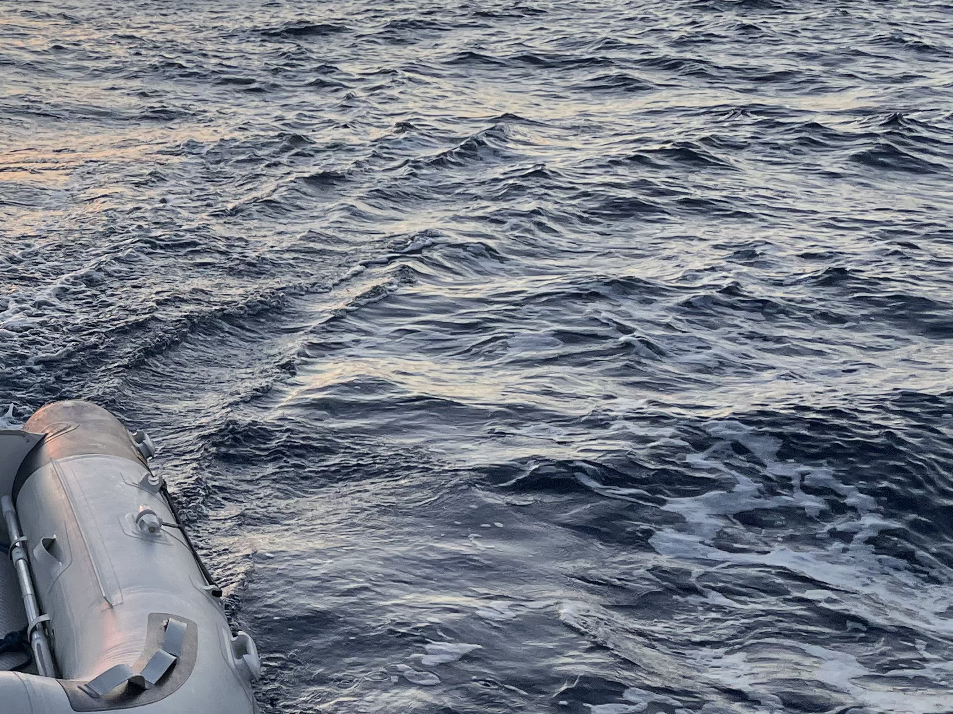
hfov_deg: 25.6
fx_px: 1954
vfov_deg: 20.7
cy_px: 302
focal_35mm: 71
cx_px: -66
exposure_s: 1/561
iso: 32
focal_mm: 4.2
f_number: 1.6
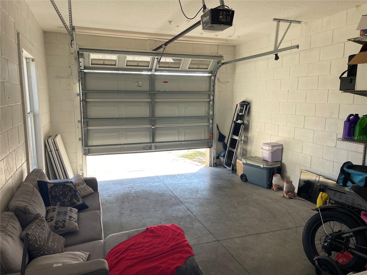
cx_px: 184
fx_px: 265
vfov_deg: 54.9
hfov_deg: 69.4
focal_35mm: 25
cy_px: 138
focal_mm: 5.1
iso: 32
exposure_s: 1/153
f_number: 1.6
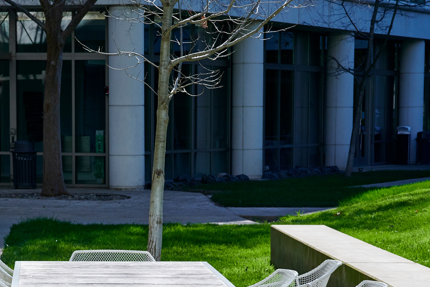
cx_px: 143
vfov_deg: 6.9
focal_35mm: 197
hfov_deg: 10.4
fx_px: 2353
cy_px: 297
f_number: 9
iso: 200
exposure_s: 1/500
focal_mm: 70
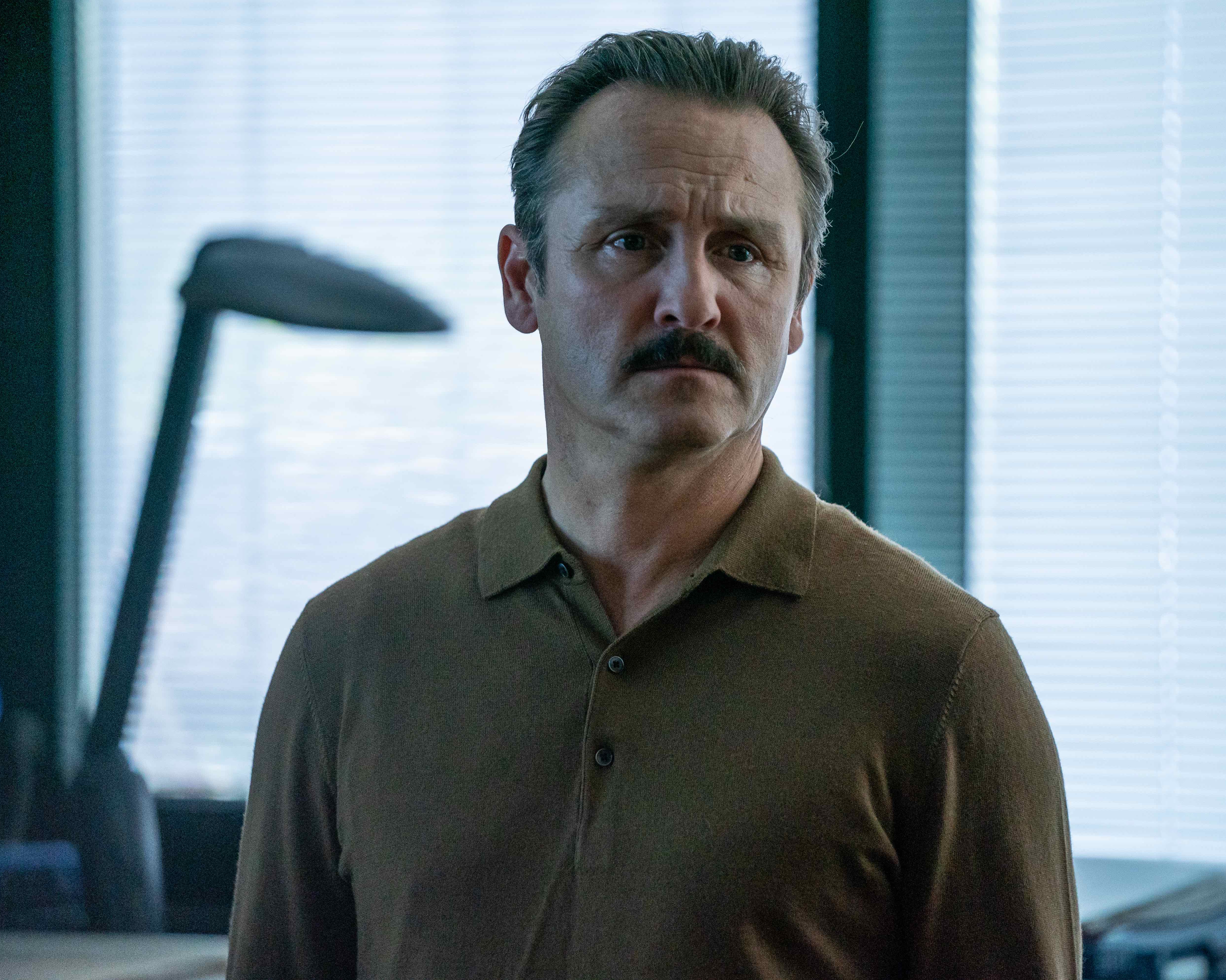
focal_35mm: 226
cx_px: 605
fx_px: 8200
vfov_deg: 6.8
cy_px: 490
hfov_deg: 8.6
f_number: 2.8
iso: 3200
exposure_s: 1/160
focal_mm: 200
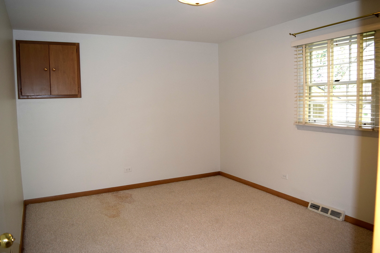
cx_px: 190
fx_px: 285
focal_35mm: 27
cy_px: 126
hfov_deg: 67.4
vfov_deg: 47.9
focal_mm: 18
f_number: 4
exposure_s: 1/60
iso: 800
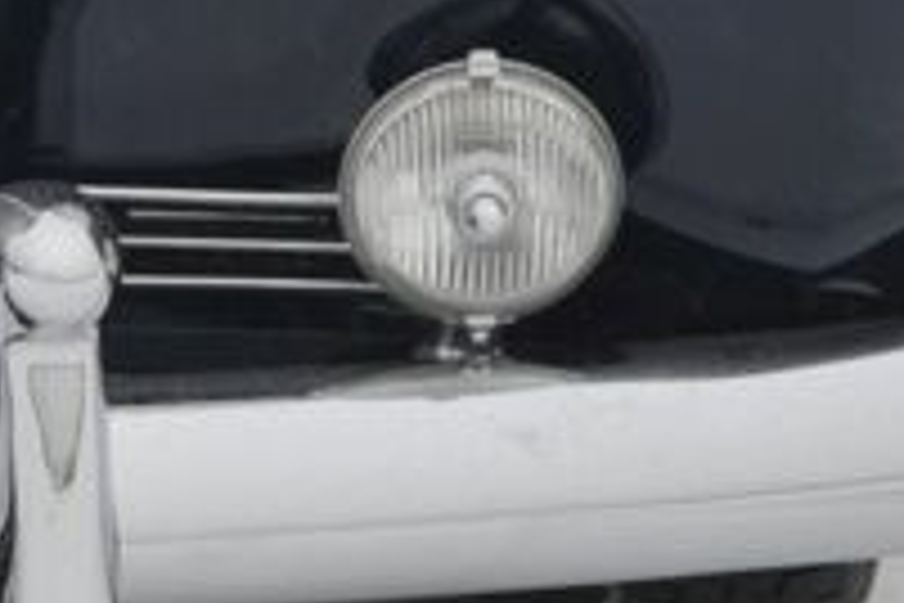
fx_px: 10546
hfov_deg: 4.9
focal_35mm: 420
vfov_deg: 3.2
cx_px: -585
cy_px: -927
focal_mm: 66
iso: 400
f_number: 8
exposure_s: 1/250
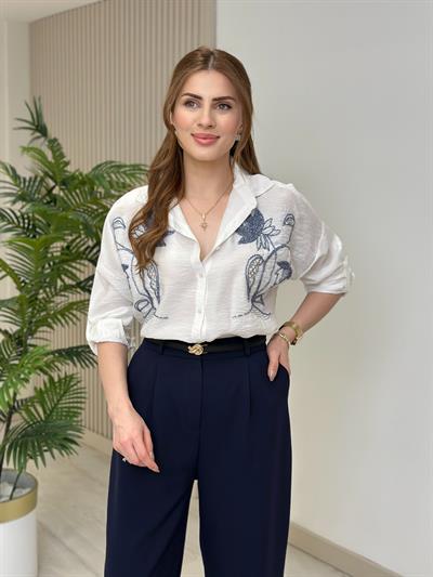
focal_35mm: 48
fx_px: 800
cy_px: 288
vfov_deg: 39.6
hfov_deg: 30.3
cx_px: 216
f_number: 1.78
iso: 80
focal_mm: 6.86
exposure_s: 1/250
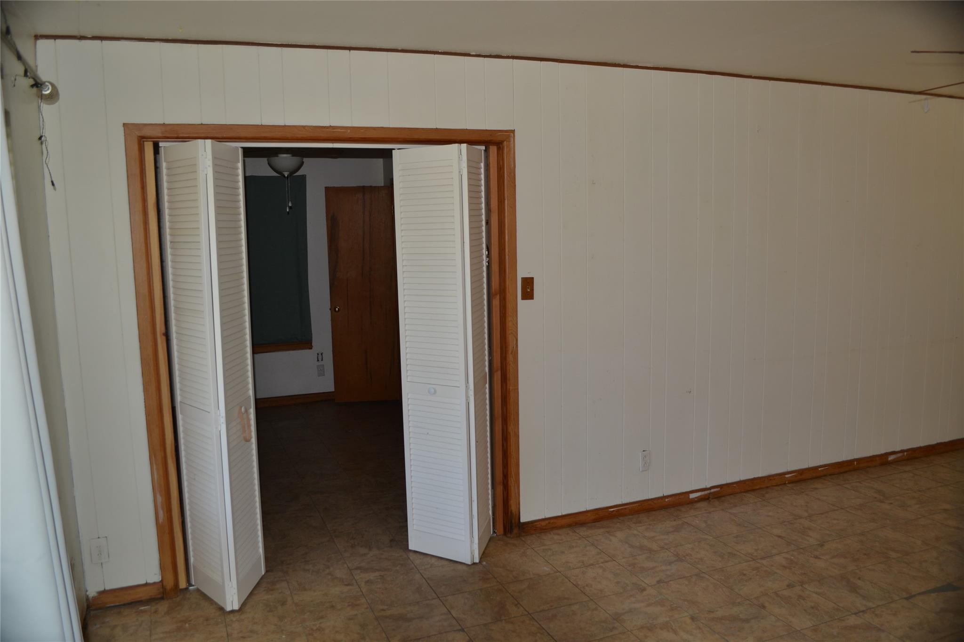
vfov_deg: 47.9
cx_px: 482
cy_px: 321
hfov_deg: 67.4
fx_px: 723
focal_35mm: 27
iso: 100
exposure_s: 1/60
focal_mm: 18
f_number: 3.5
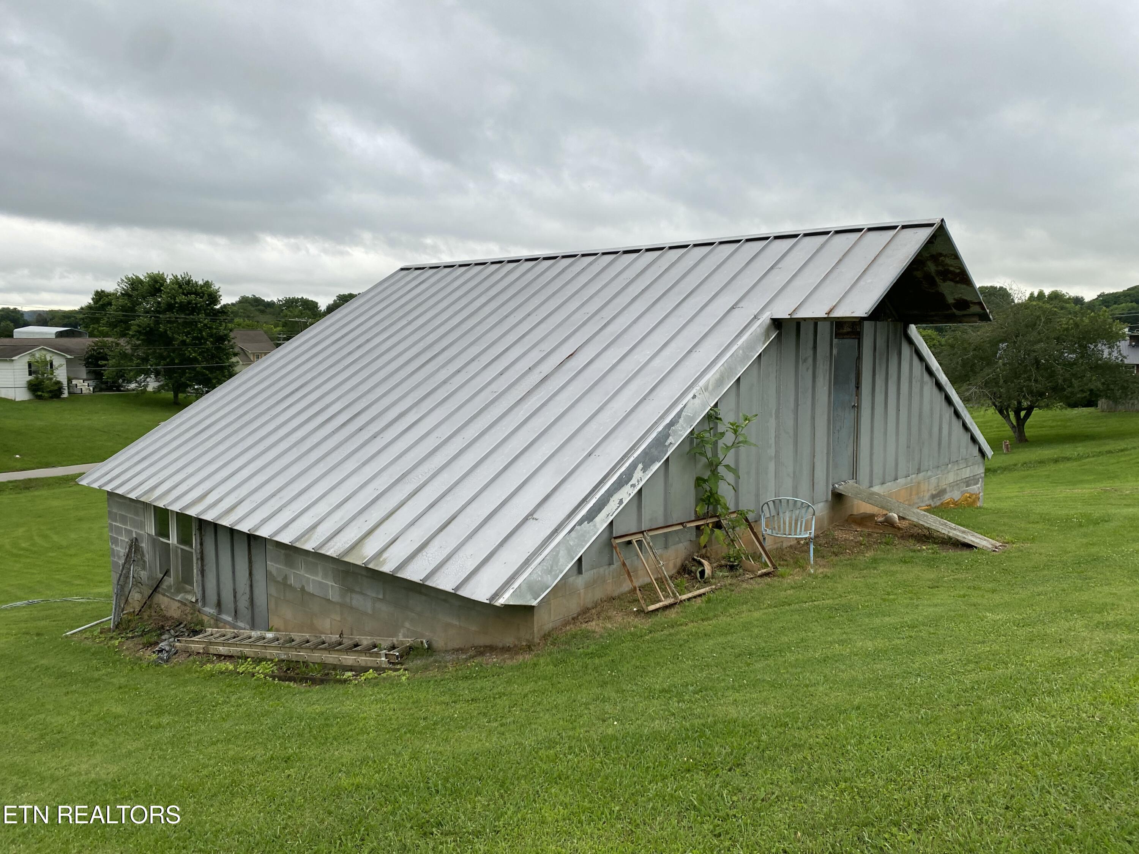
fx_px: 856
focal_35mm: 26
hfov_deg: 67.3
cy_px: 427
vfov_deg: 53.1
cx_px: 570
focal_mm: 4.25
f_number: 1.8
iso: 32
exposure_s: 1/338
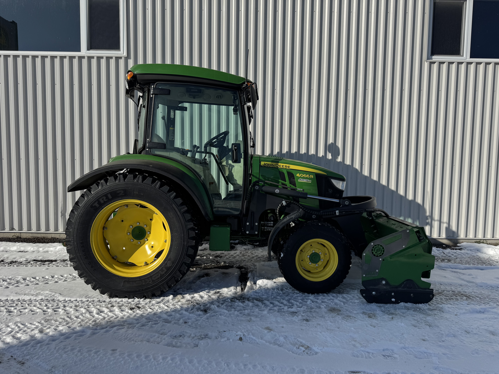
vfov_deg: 56.8
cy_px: 187
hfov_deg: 71.6
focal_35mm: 24
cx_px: 250
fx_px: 346
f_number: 1.78
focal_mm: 6.76
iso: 80
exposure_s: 1/10417
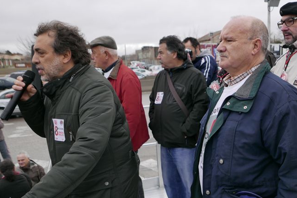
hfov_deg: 53.0
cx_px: 206
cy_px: 113
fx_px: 289
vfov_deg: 37.8
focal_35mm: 35
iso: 200
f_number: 1.7
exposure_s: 1/1000
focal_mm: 10.9
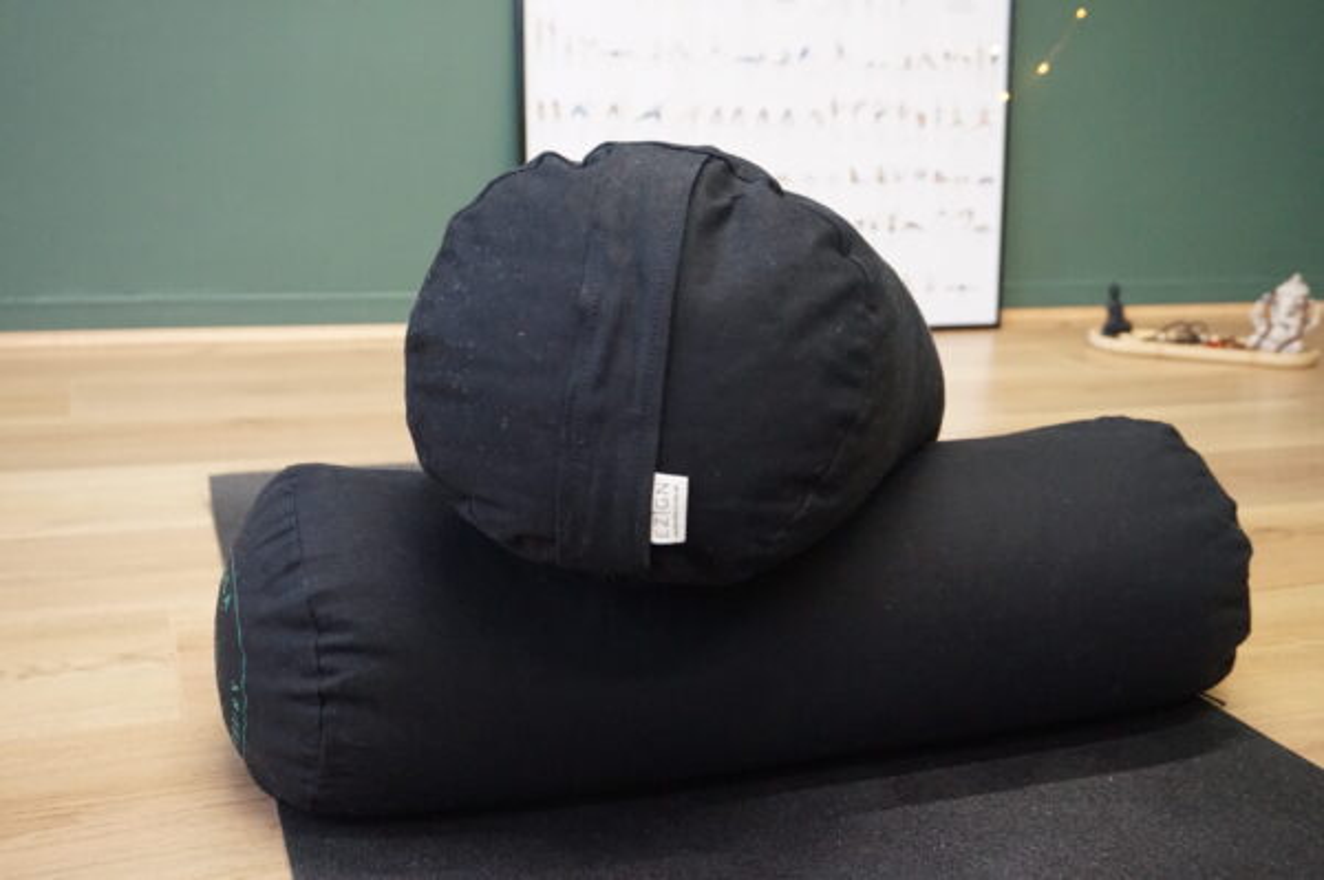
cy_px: 440
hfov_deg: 51.3
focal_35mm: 38
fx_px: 1378
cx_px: 662
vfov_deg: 35.4
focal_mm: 25
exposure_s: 1/100
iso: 3200
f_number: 4.5
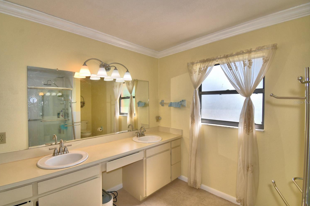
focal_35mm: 16
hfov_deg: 96.6
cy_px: 102
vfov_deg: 73.7
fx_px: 138
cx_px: 146
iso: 100
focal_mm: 10
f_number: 4.5
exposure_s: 1/160
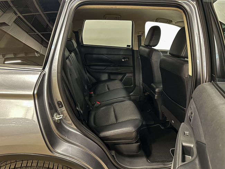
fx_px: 156
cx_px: 112
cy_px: 84
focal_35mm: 24
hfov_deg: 71.6
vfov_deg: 56.8
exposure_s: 1/14
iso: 1600
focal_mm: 6.86
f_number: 1.78
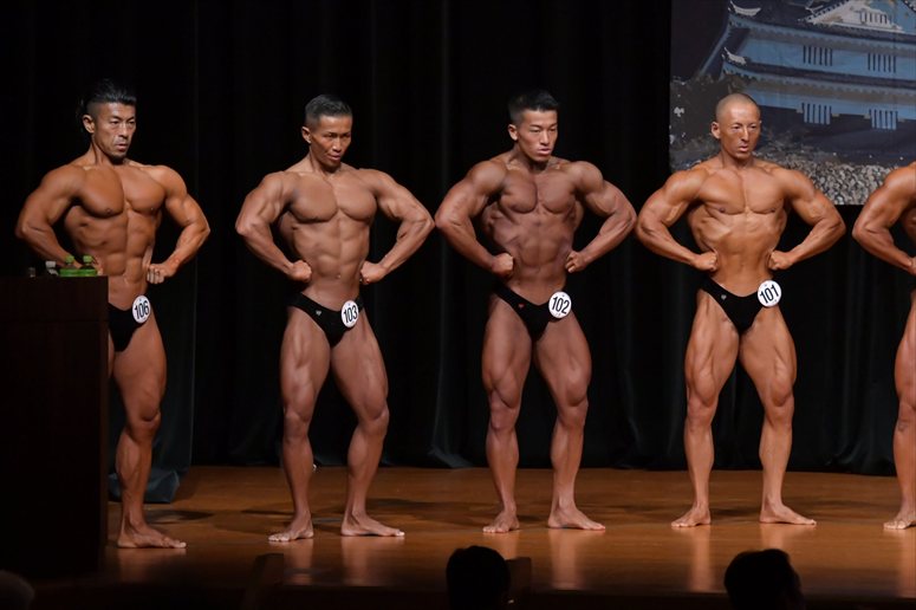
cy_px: 305
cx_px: 458
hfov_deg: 8.1
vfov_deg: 5.4
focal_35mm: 255
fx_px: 6485
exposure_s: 1/400
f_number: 5.6
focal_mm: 170
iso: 5000
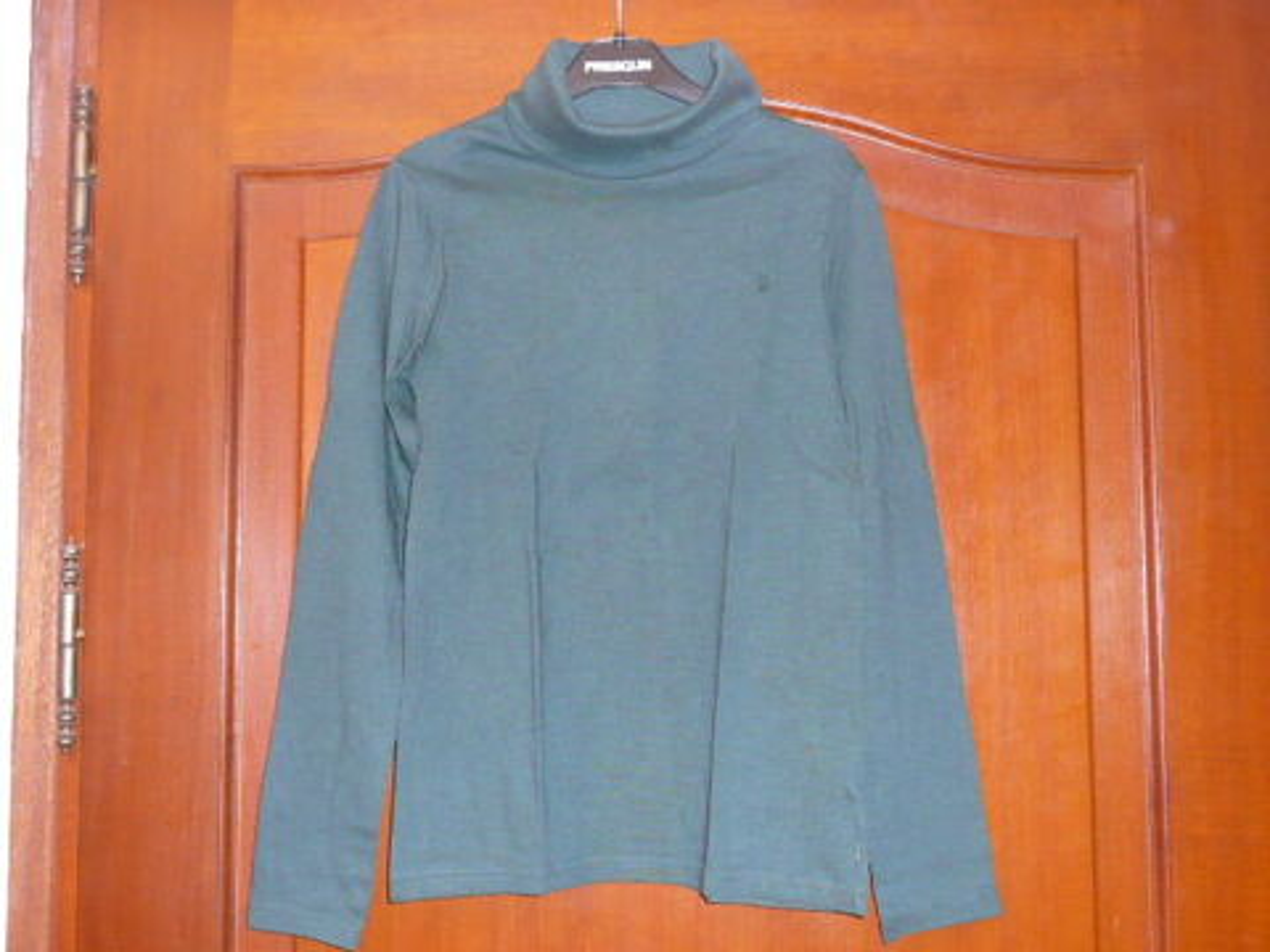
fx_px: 1394
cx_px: 635
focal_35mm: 38
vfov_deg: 37.7
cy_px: 476
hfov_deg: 49.0
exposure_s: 1/30
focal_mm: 4.6
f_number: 3.3
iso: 250
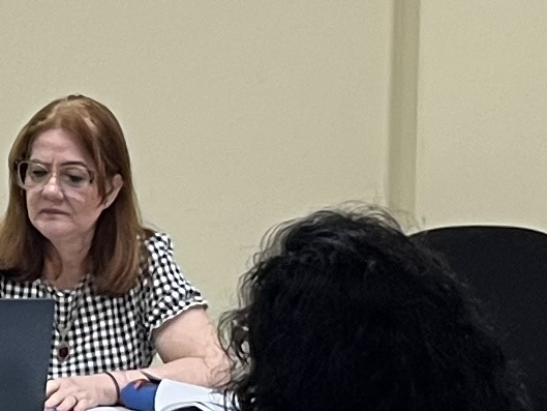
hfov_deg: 9.7
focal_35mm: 198
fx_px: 3129
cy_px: 133
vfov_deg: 7.5
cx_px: -221
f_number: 1.6
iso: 80
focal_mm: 5.1
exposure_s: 1/60
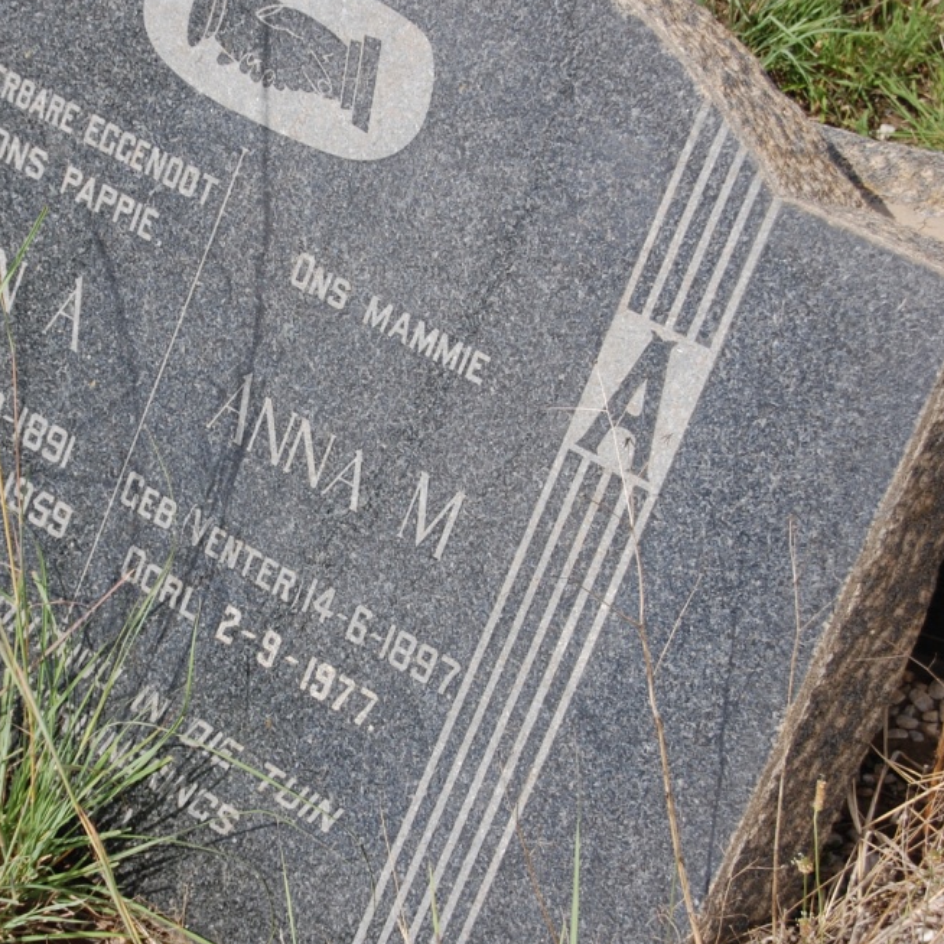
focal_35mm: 110
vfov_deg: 15.9
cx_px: 228
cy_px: 461
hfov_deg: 15.8
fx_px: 3384
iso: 200
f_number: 9
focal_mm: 55
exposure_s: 1/320
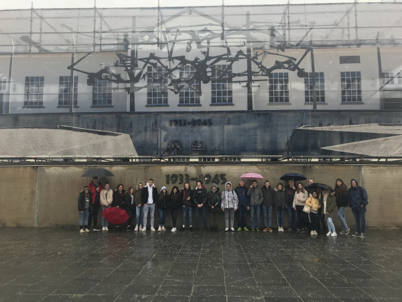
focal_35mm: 28
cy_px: 151
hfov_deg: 63.4
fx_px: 325
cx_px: 201
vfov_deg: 49.7
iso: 20
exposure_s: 1/139
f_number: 1.8
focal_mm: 3.99
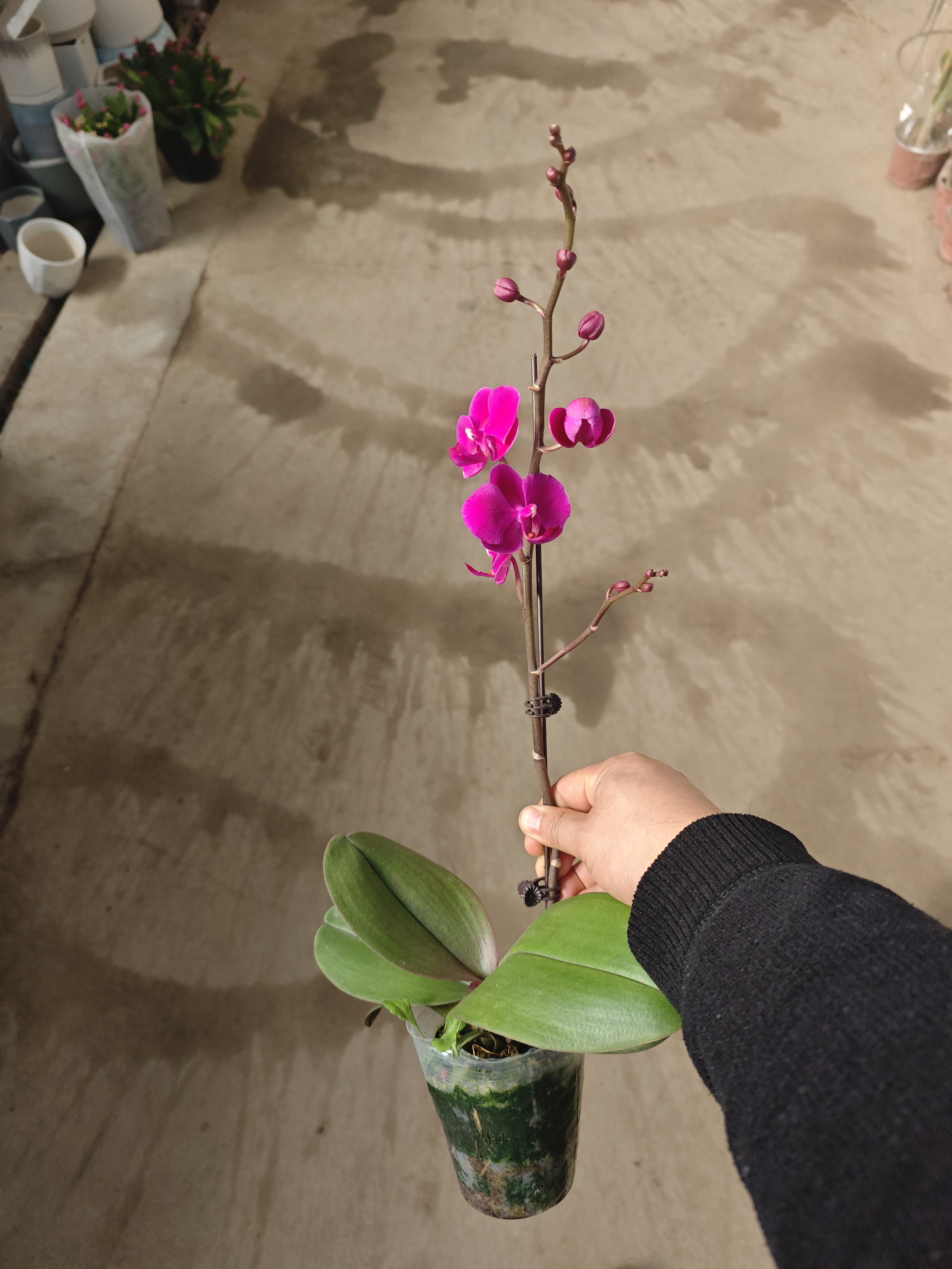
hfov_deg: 58.9
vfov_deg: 73.9
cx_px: 476
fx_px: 843
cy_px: 634
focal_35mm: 23
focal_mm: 6.55
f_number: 1.6
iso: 160
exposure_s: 1/100
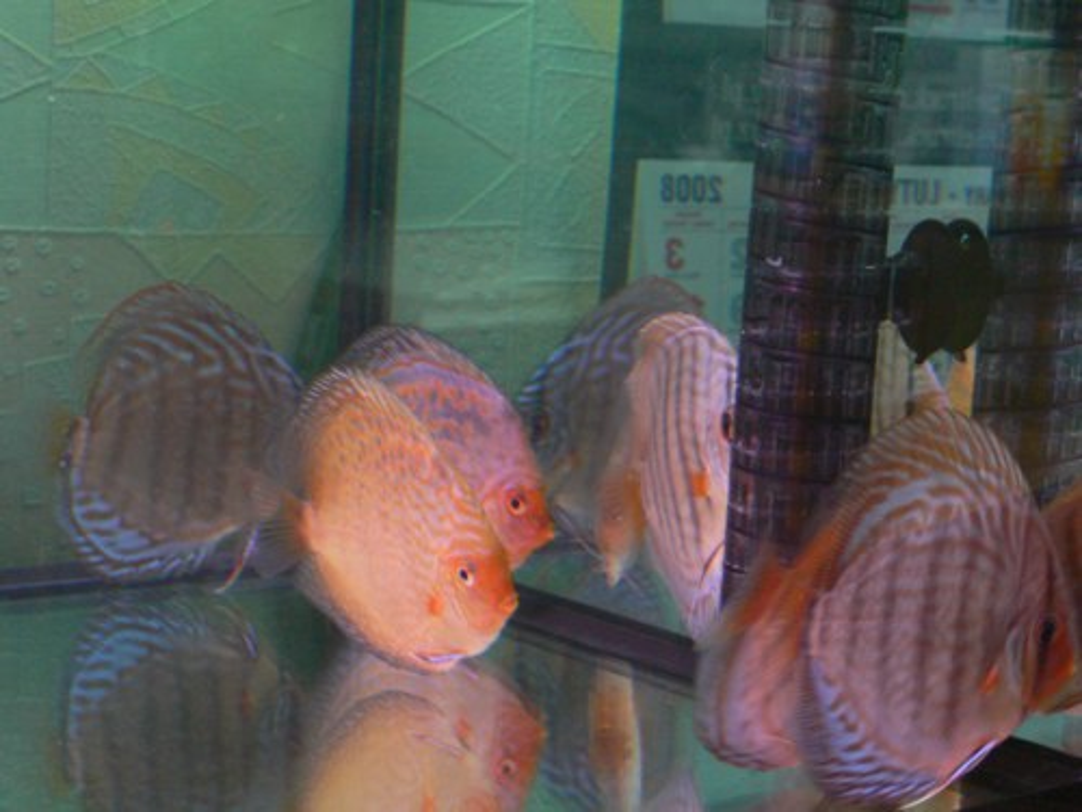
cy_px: 406
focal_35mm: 90
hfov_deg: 21.8
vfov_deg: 16.4
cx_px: 541
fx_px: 2813
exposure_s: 1/4
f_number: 4
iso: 200
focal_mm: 16.7
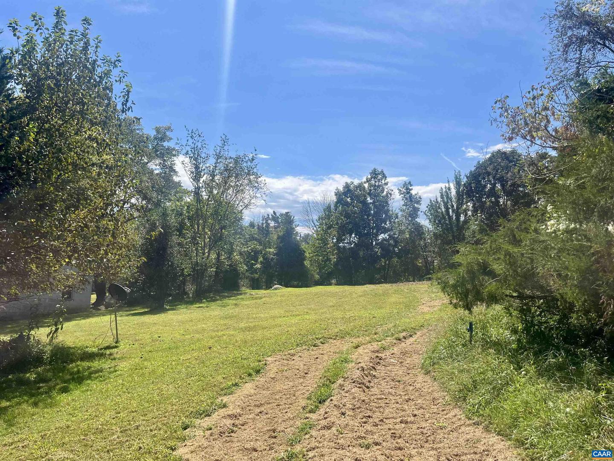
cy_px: 230
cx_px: 307
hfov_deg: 67.3
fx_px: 461
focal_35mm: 26
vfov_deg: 53.1
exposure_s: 1/4484
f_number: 1.6
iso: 50
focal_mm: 5.1
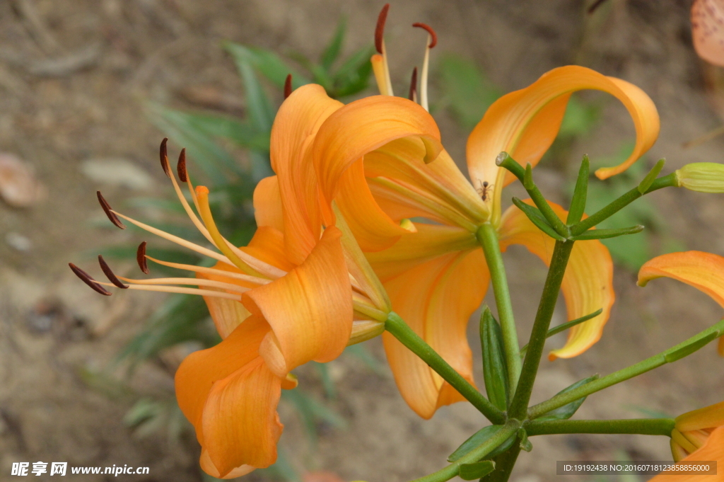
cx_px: 362
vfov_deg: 3.1
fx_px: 9042
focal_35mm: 450
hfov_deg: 4.6
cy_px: 241
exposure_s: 1/250
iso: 1250
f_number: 18
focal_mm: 300
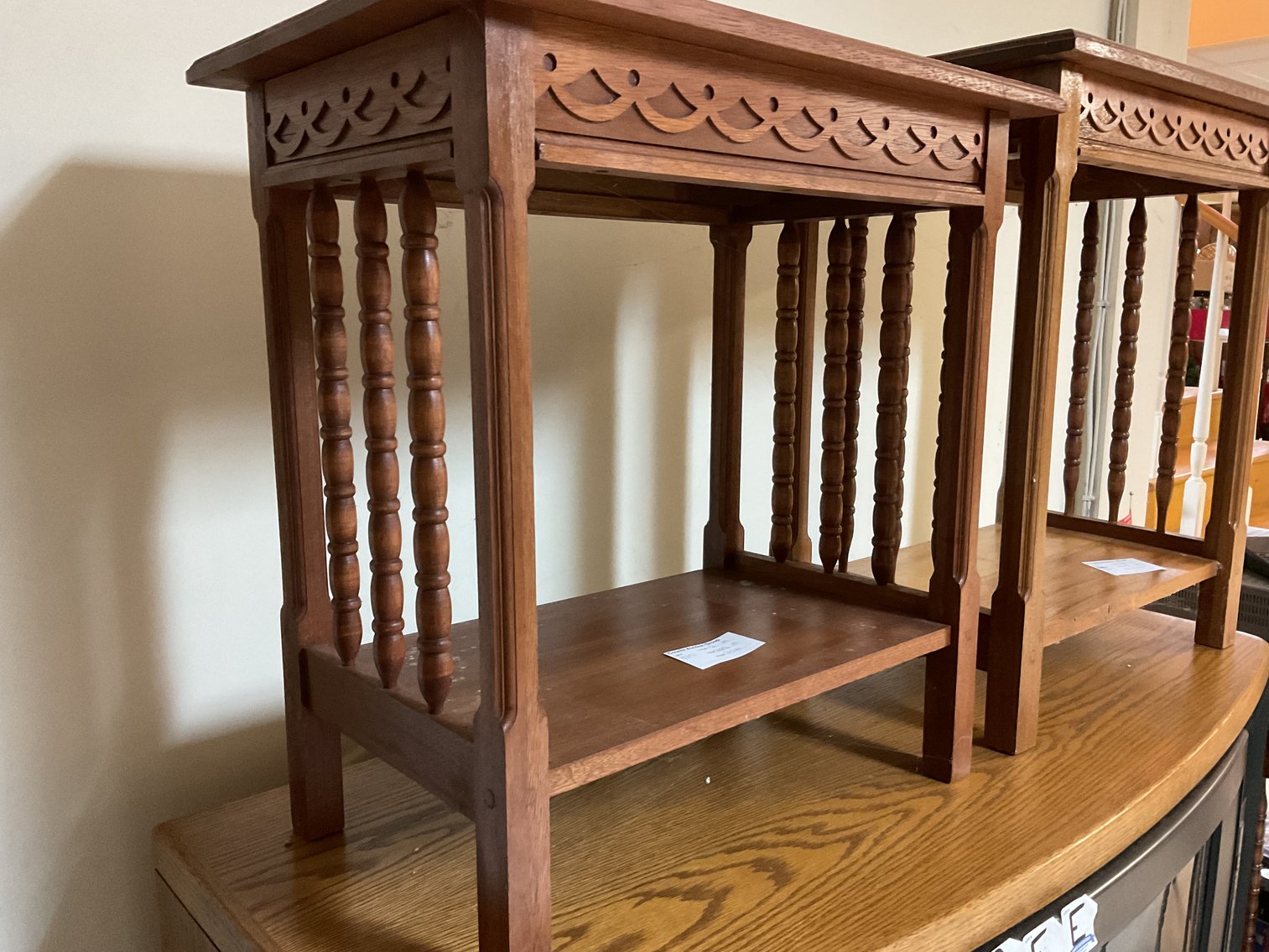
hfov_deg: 61.7
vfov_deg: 48.2
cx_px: 634
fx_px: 1063
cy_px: 476
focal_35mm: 29
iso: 320
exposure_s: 1/30
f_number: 1.8
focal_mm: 3
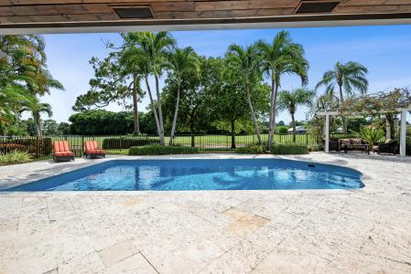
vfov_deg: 75.6
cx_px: 206
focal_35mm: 16
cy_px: 137
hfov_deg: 98.5
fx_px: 177
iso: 100
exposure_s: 1/400
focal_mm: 15.5
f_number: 8
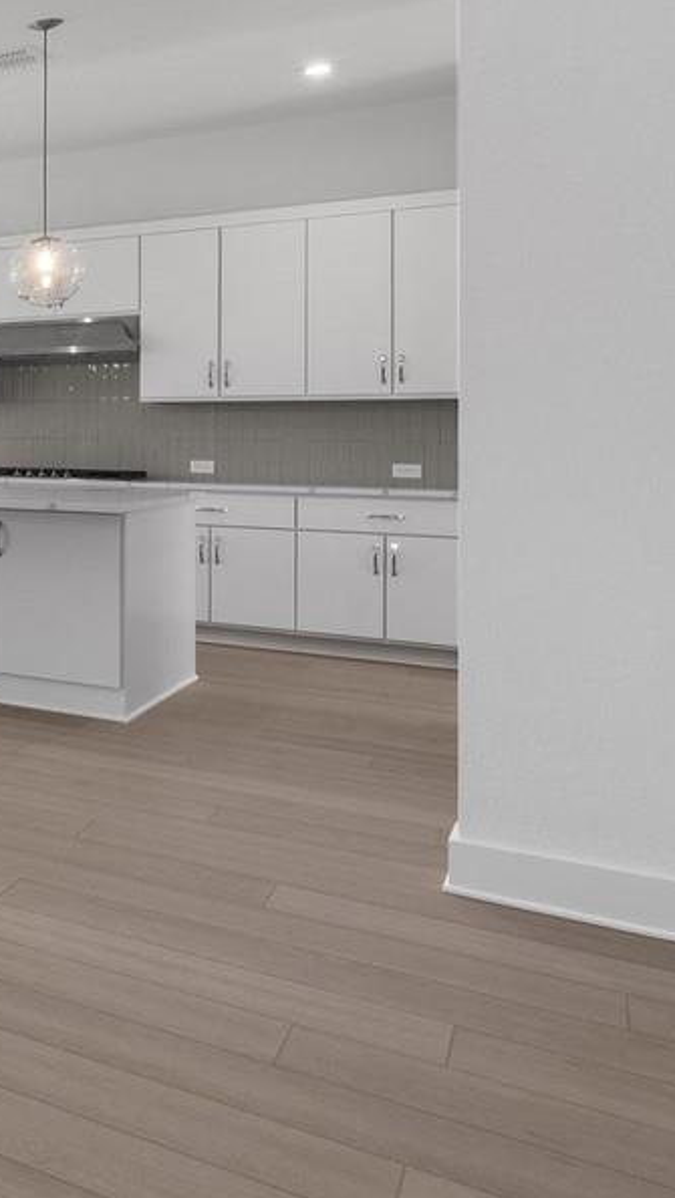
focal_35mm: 37
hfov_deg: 19.4
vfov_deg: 53.3
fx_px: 1176
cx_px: -658
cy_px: 437
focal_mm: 13
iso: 800
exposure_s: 1/5
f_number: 11
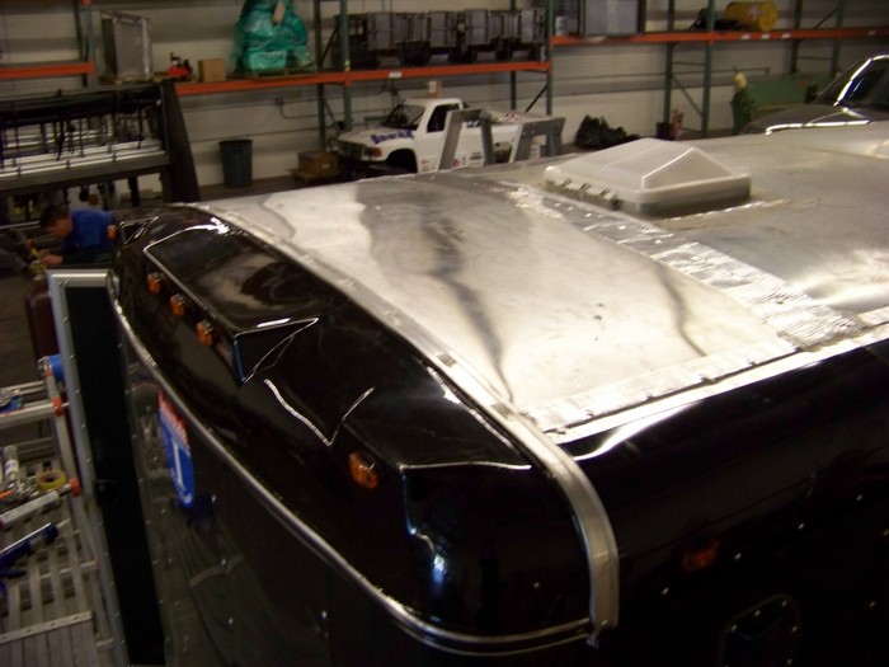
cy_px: 334
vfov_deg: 39.7
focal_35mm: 36
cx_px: 444
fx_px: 925
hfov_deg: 51.4
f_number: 2.8
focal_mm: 5.85
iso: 181
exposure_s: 1/30
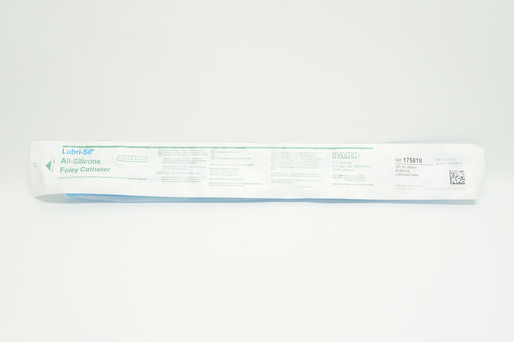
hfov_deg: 55.2
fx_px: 492
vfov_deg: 38.3
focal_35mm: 34
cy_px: 171
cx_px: 257
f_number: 7.1
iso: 400
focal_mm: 23
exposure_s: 1/40
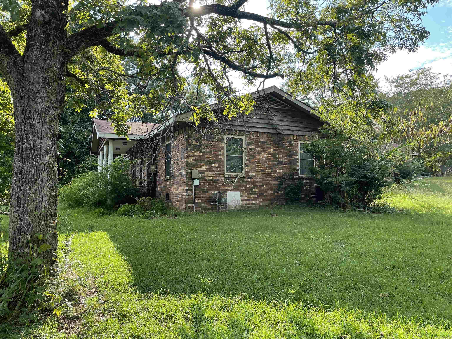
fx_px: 339
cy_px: 170
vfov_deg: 53.1
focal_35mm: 26
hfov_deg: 67.3
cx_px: 226
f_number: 1.6
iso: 32
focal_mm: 4.2
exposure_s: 1/662
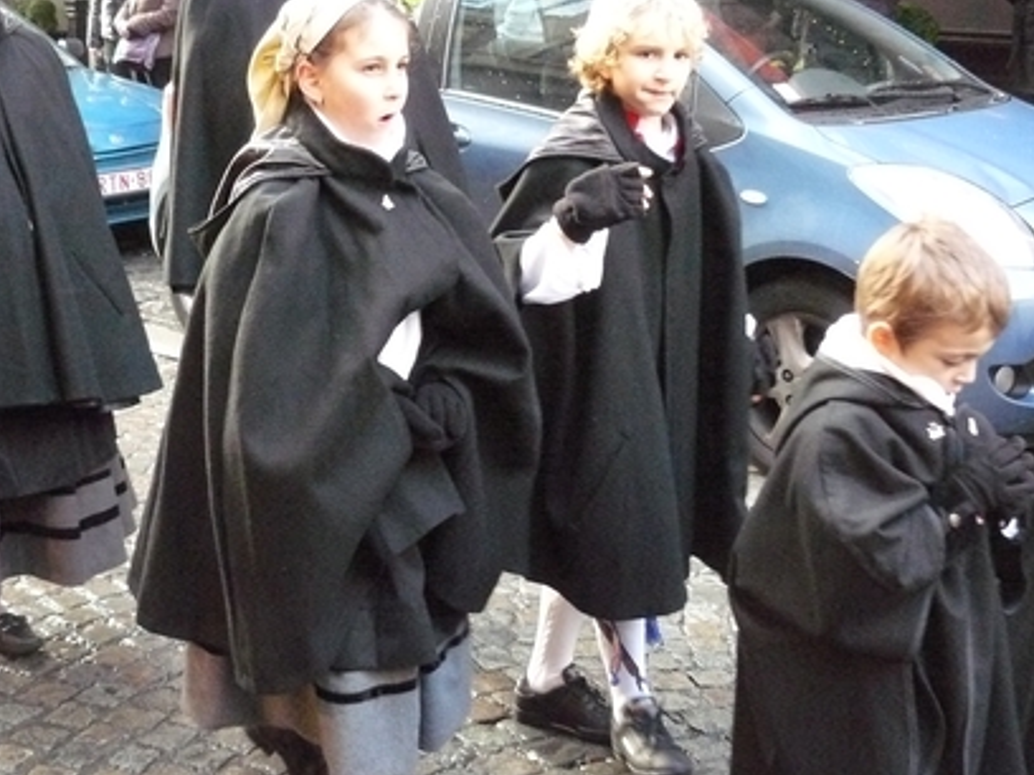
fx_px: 1583
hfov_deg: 36.0
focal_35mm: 53
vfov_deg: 27.4
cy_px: 286
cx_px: 405
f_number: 2.8
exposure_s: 1/60
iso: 800
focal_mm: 6
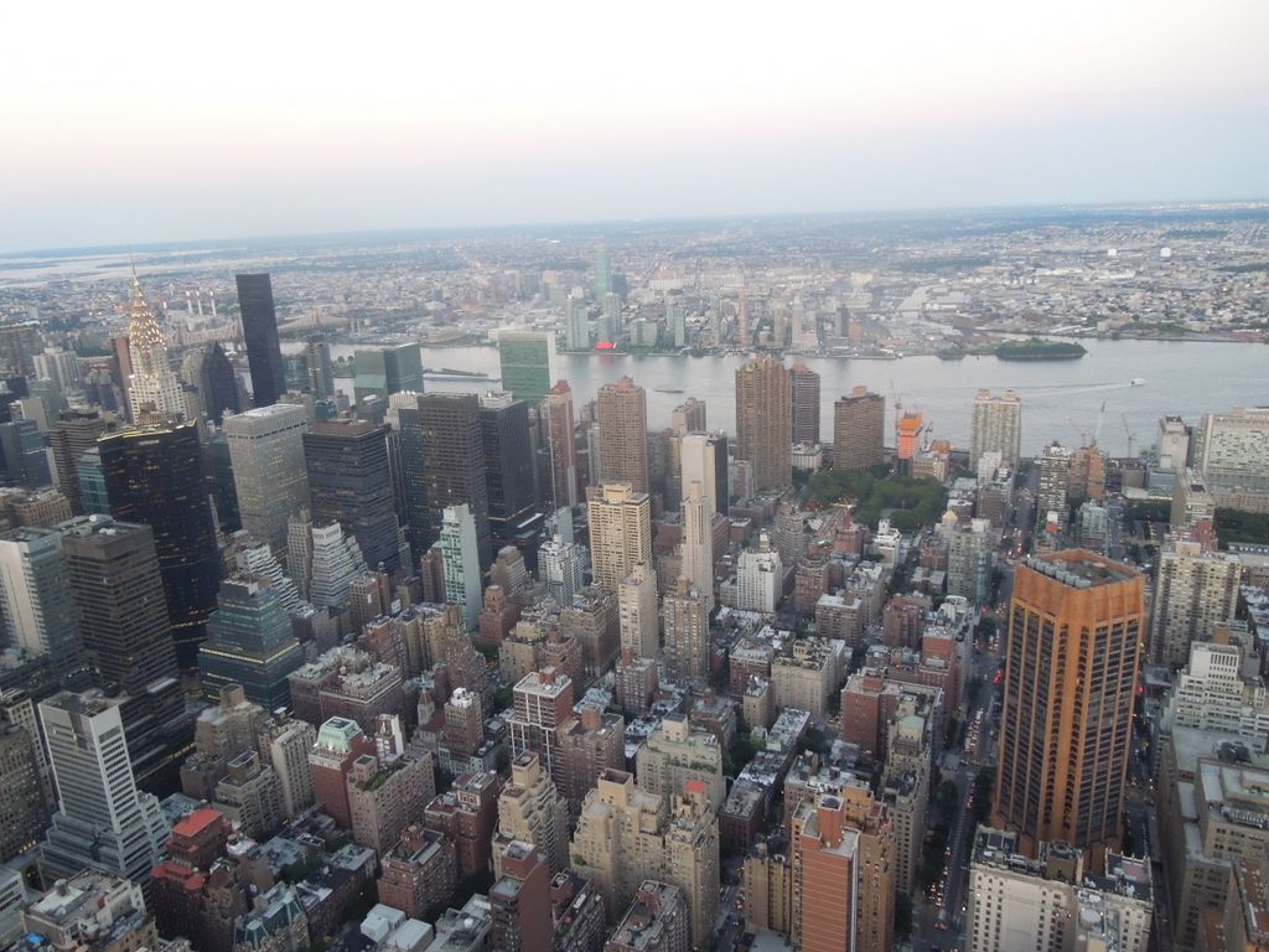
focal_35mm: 25
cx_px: 634
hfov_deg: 69.4
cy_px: 476
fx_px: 916
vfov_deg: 54.9
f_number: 3.3
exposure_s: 1/30
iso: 360
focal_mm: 4.5
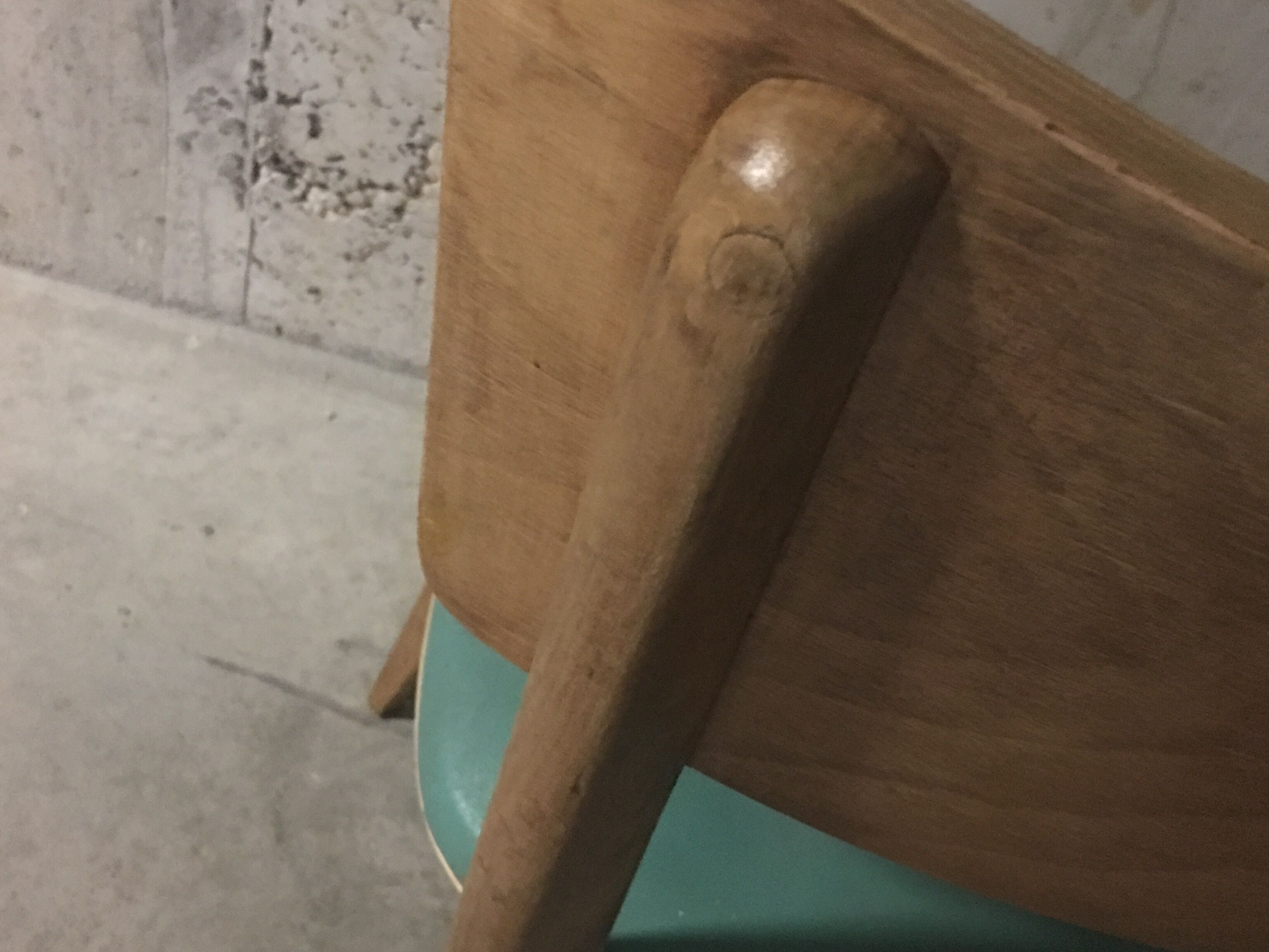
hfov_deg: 48.9
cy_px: 515
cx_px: 683
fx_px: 1393
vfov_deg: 37.7
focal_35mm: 38
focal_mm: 4.15
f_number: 2.2
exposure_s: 1/4
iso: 200
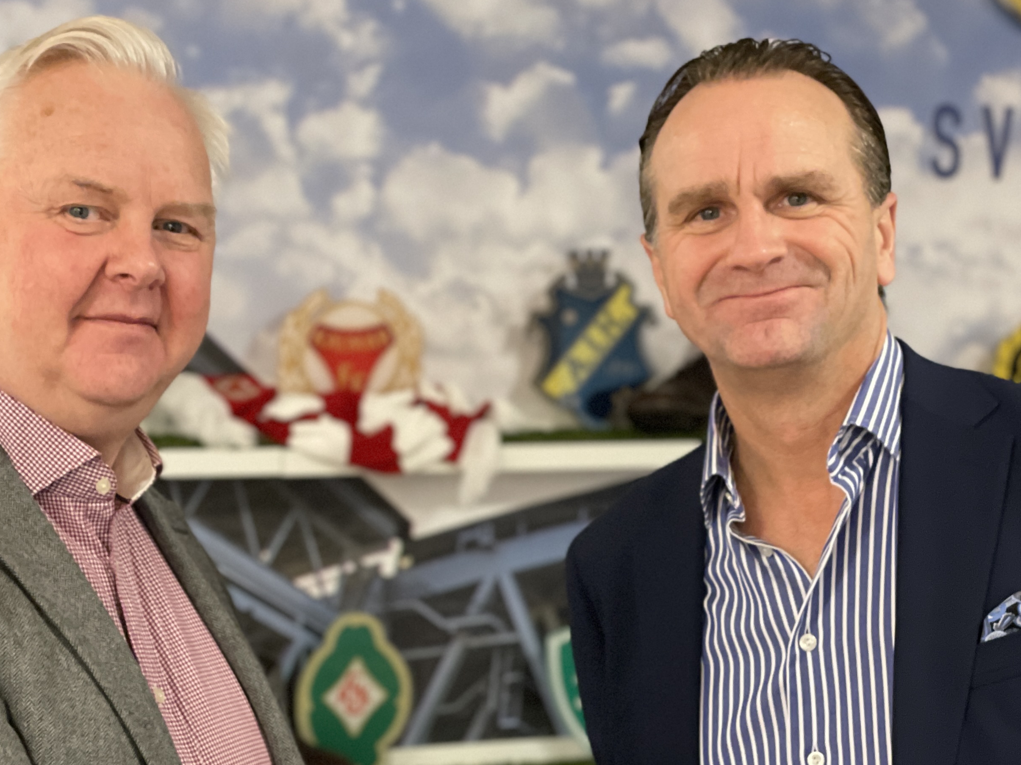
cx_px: 452
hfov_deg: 22.5
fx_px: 2566
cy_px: 514
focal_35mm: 87
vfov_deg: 16.9
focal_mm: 6
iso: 320
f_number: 2
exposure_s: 1/33
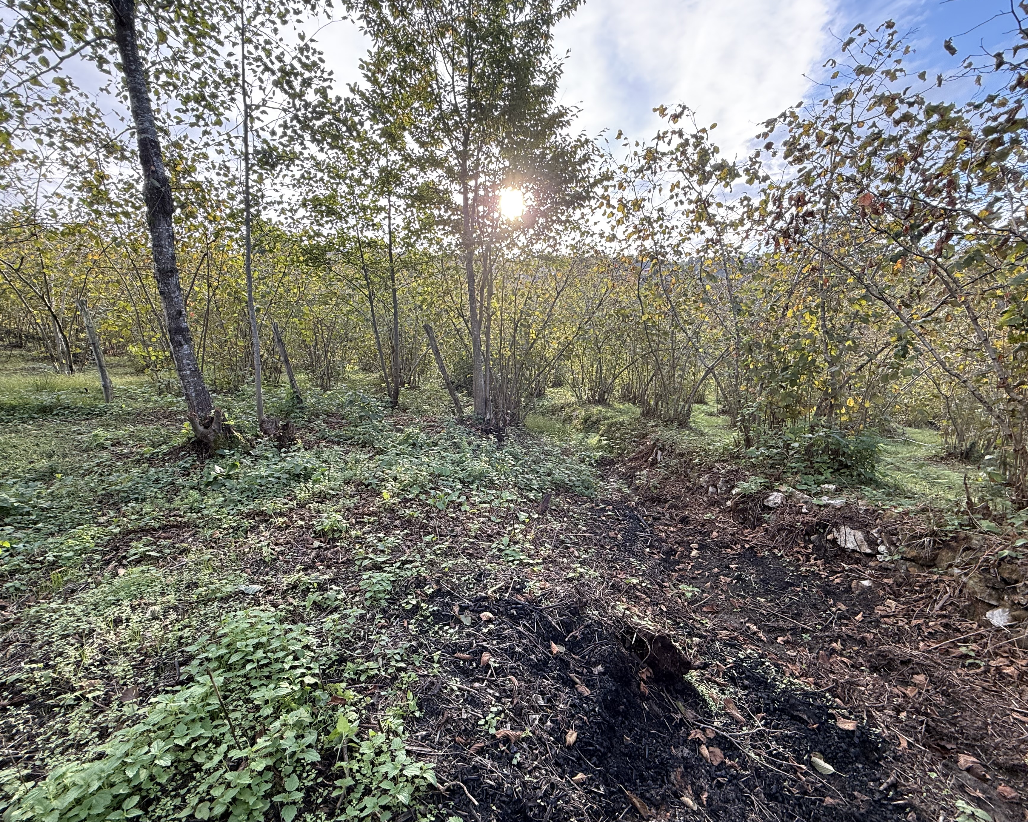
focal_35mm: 16
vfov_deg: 80.4
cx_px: 486
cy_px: 420
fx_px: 487
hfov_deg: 93.0
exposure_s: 1/138
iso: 64
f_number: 2.2
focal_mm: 2.22
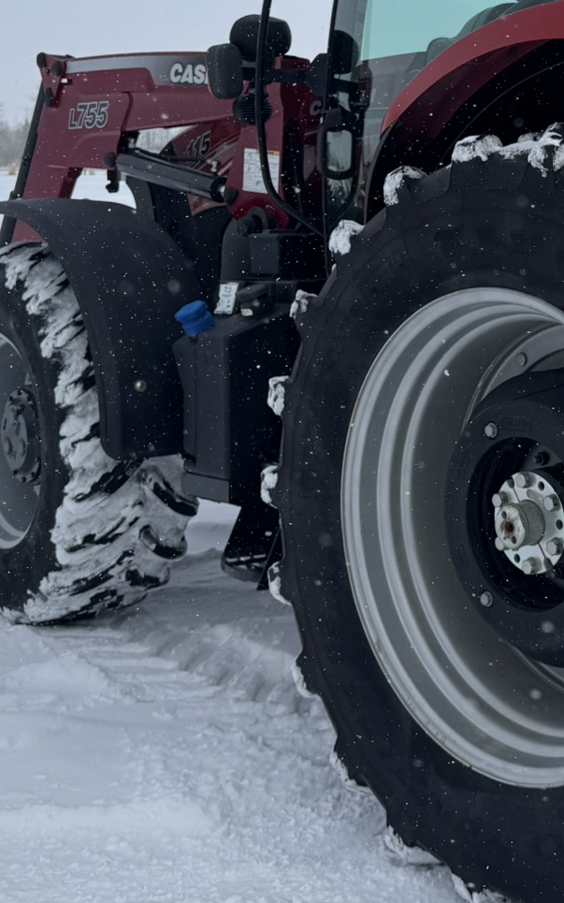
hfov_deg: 22.9
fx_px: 1328
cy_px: 245
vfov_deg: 36.8
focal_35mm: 54
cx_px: 586
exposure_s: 1/7937
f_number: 1.78
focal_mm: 6.76
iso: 80
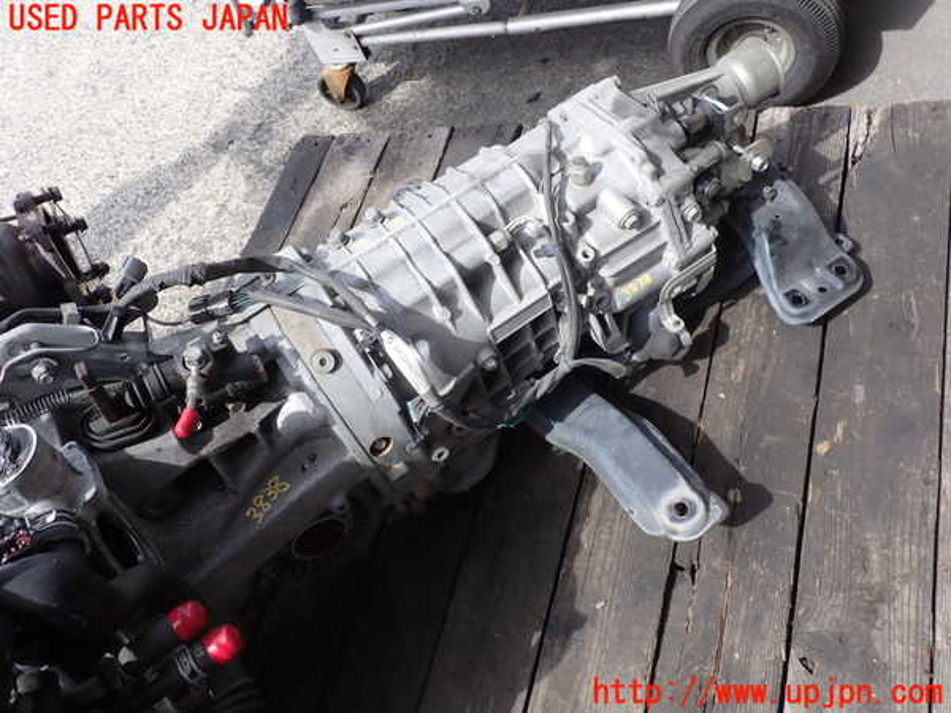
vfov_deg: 46.8
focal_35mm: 30
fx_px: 824
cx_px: 476
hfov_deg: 60.0
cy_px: 356
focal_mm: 5.4
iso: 100
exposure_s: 1/400
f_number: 3.2
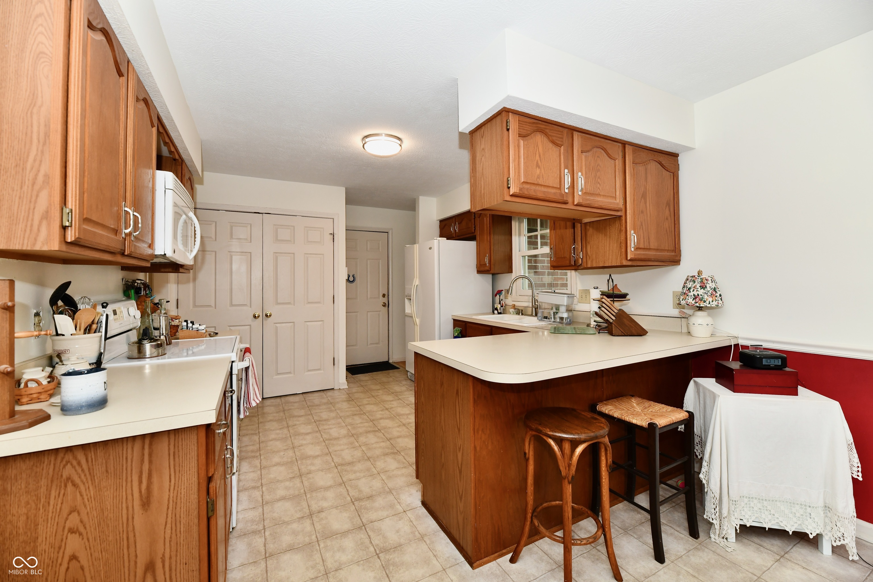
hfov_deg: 104.3
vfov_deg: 81.2
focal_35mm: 14
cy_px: 291
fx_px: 339
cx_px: 436
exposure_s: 1/60
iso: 640
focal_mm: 14
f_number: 6.3
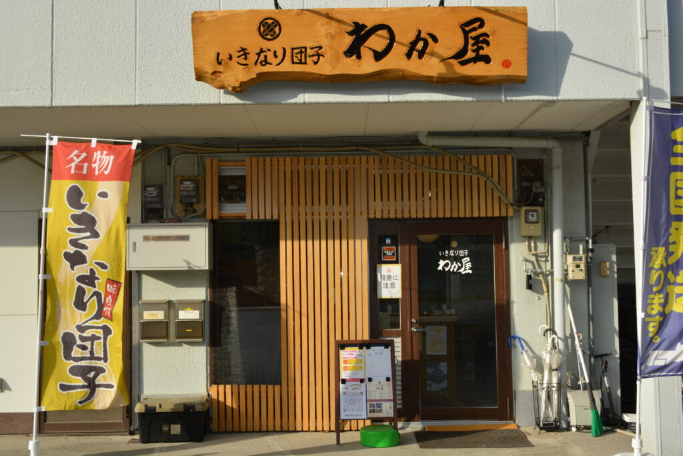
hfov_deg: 45.0
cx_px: 342
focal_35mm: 44
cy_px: 228
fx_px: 825
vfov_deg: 30.9
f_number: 10
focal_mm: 29
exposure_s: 1/200
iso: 100
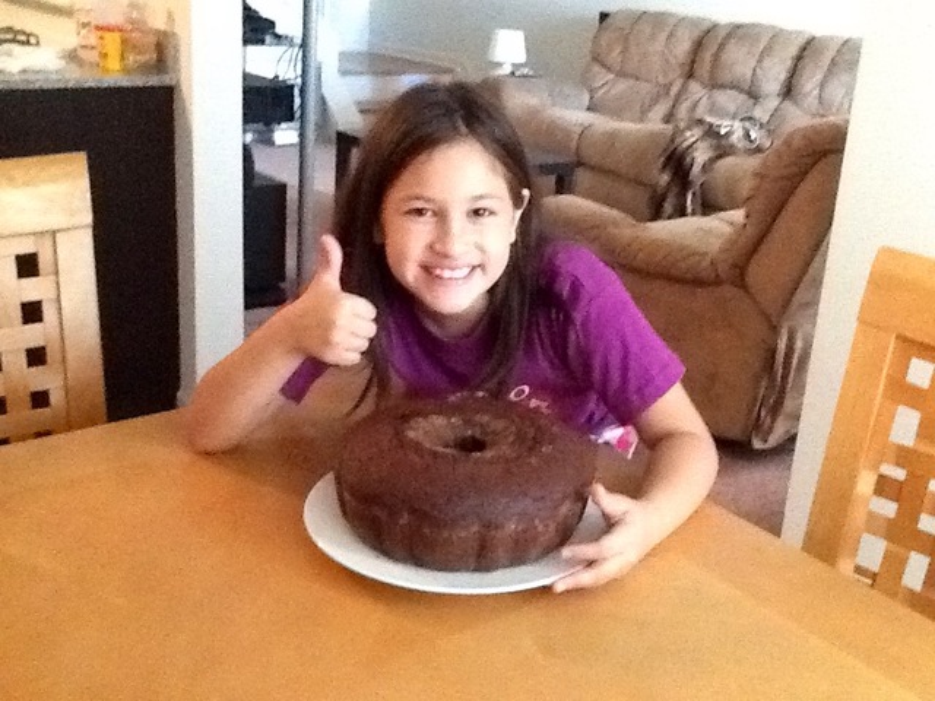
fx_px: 1188
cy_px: 350
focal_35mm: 44
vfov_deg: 32.9
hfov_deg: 42.9
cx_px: 468
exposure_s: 1/15
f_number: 2.4
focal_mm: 2.03
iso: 640
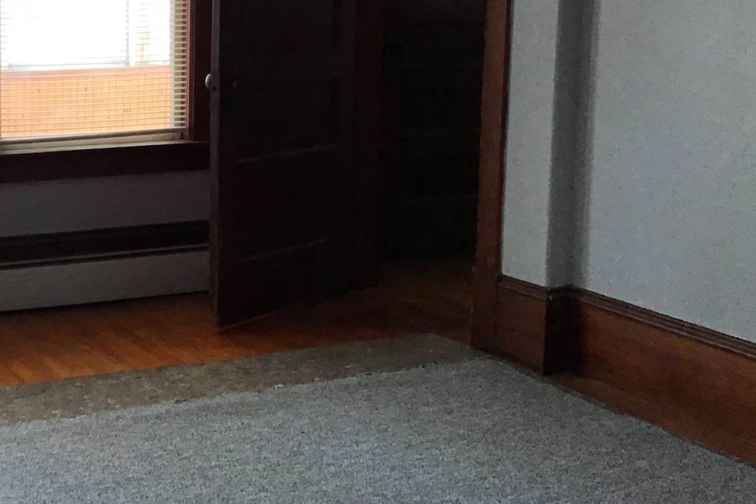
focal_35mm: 74
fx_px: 1554
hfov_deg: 26.3
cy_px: 137
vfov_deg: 18.3
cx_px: 47
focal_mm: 3.3
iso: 25
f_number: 2.4
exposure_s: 1/30
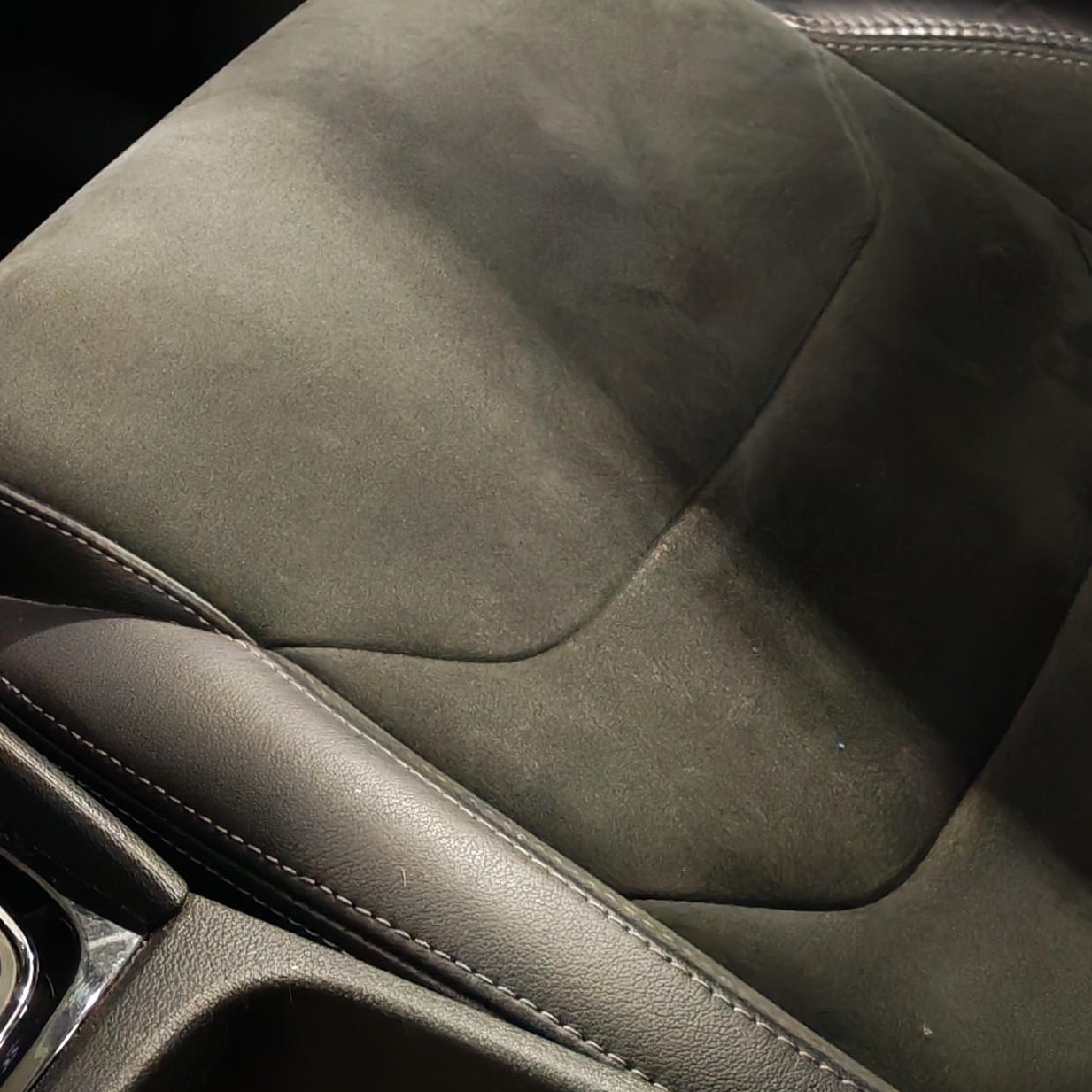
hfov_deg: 17.9
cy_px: -177
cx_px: -292
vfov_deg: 18.2
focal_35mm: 91
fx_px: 3248
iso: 2500
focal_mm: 6.12
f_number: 1.9
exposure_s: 1/50
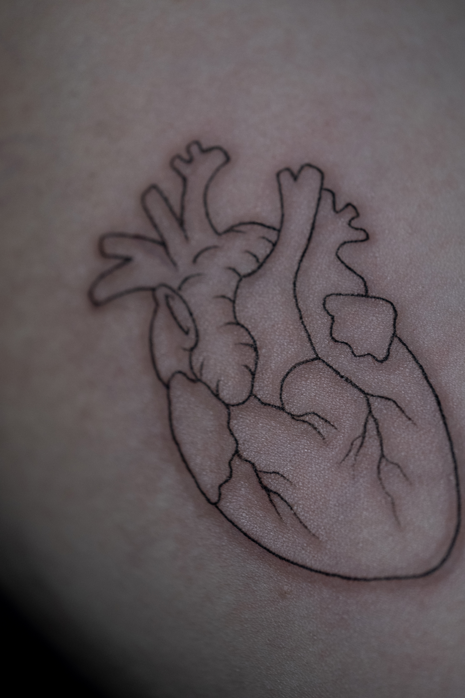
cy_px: 349
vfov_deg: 17.1
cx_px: 232
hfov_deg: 11.4
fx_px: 2325
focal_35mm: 120
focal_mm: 80
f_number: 3.6
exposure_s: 1/125
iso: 1000
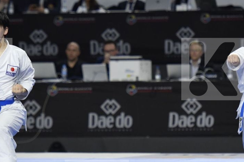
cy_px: 69
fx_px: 2663
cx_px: 97
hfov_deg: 5.2
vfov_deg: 3.5
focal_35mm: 393
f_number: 2.8
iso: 800
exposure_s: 1/800
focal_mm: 155
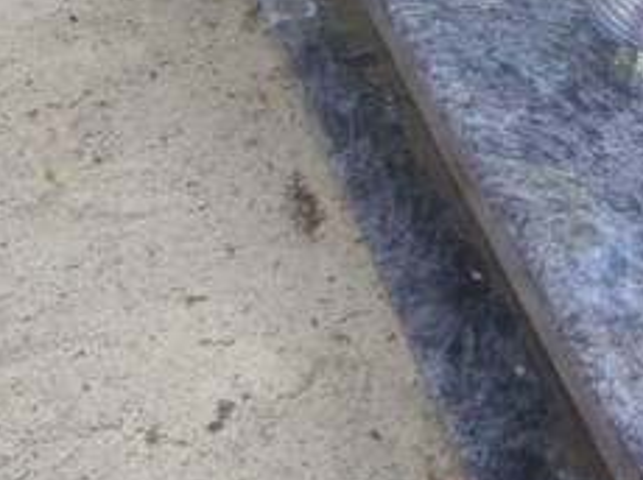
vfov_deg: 13.6
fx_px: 1985
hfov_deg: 16.7
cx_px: 973
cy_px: 20
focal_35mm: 107
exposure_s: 1/160
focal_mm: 4.2
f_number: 3
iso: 100
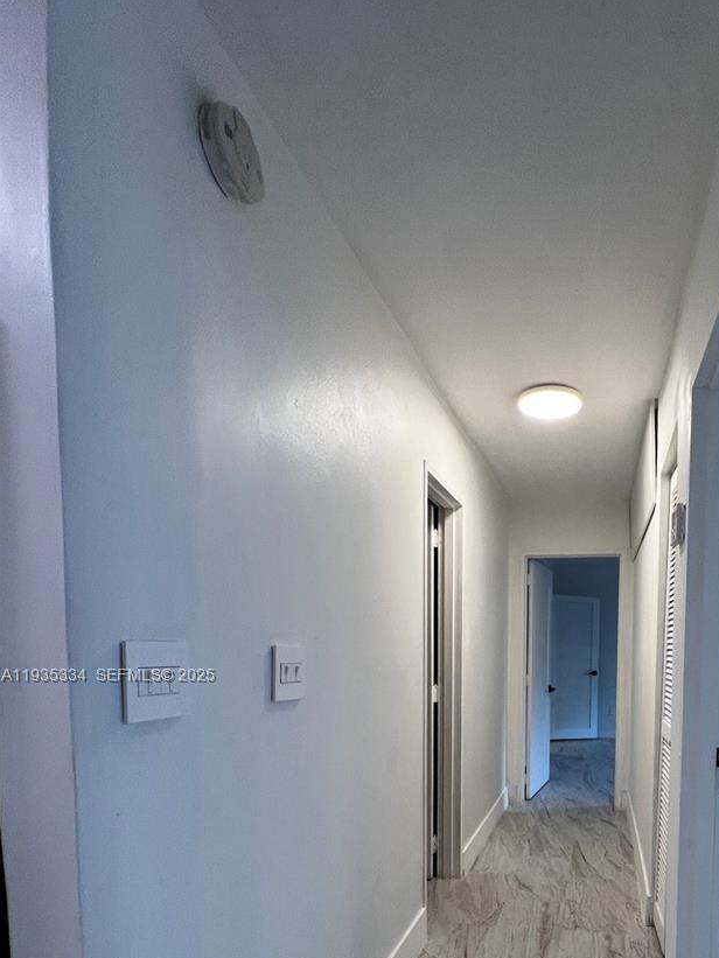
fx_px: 526
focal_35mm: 19
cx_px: 524
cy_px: 677
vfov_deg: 80.3
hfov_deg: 65.2
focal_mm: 1.57
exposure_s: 1/120
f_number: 1.8
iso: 100
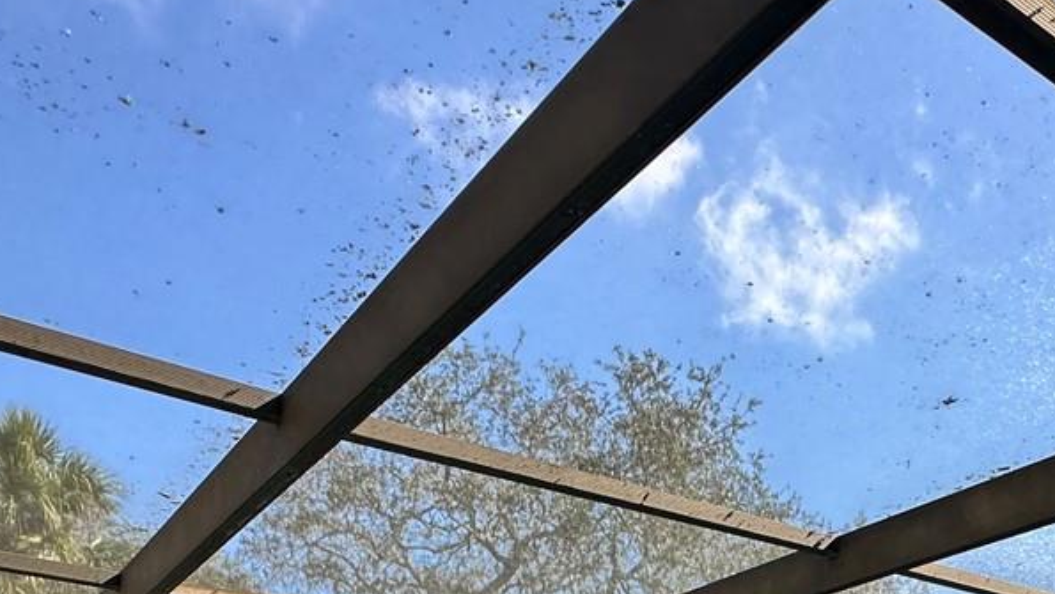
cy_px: 906
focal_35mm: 41
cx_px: 754
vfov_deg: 23.1
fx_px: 1147
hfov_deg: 48.0
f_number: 2.2
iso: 40
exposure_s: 1/301
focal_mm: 2.22
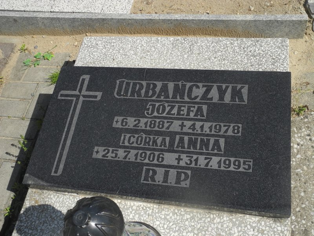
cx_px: 157
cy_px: 118
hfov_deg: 45.8
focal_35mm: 41
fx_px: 372
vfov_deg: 35.1
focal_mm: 8.8
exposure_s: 1/800
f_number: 4.5
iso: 100
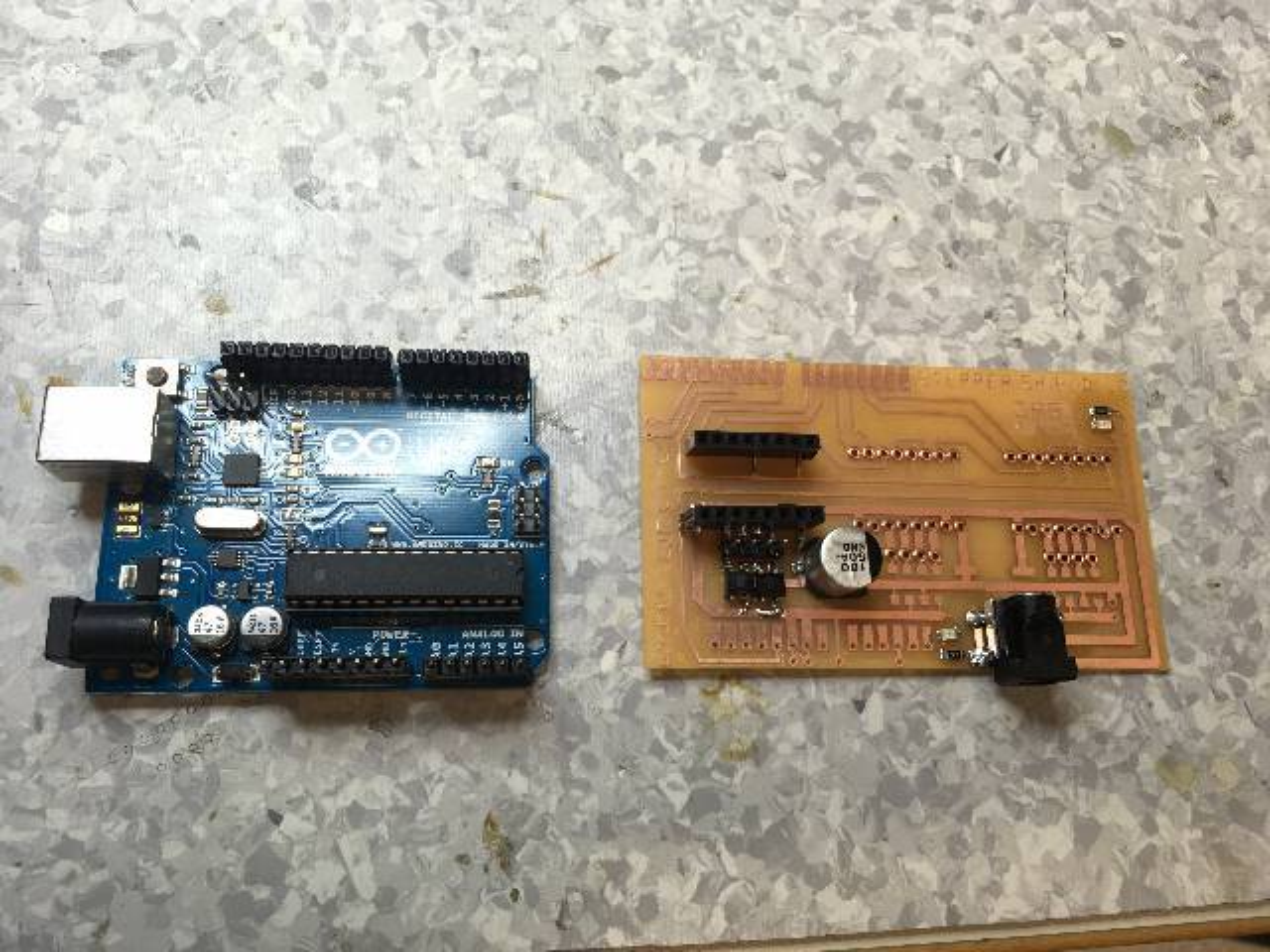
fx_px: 1064
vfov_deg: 48.2
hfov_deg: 61.7
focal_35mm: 29
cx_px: 635
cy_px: 476
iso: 32
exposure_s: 1/50
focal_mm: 4.15
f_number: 2.2
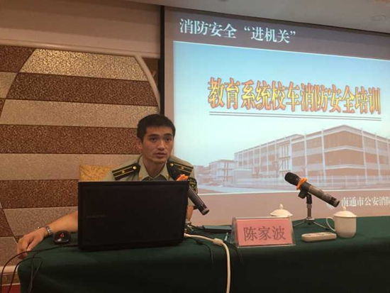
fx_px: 327
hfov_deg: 61.6
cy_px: 146
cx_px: 195
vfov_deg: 48.3
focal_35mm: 29
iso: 200
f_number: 2.2
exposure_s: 1/33
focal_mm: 4.15
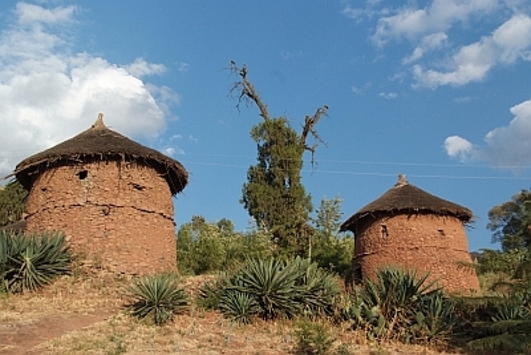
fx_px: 708
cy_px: 178
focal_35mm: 48
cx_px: 266
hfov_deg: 41.1
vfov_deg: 28.1
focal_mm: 32
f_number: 10
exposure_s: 1/350
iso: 800
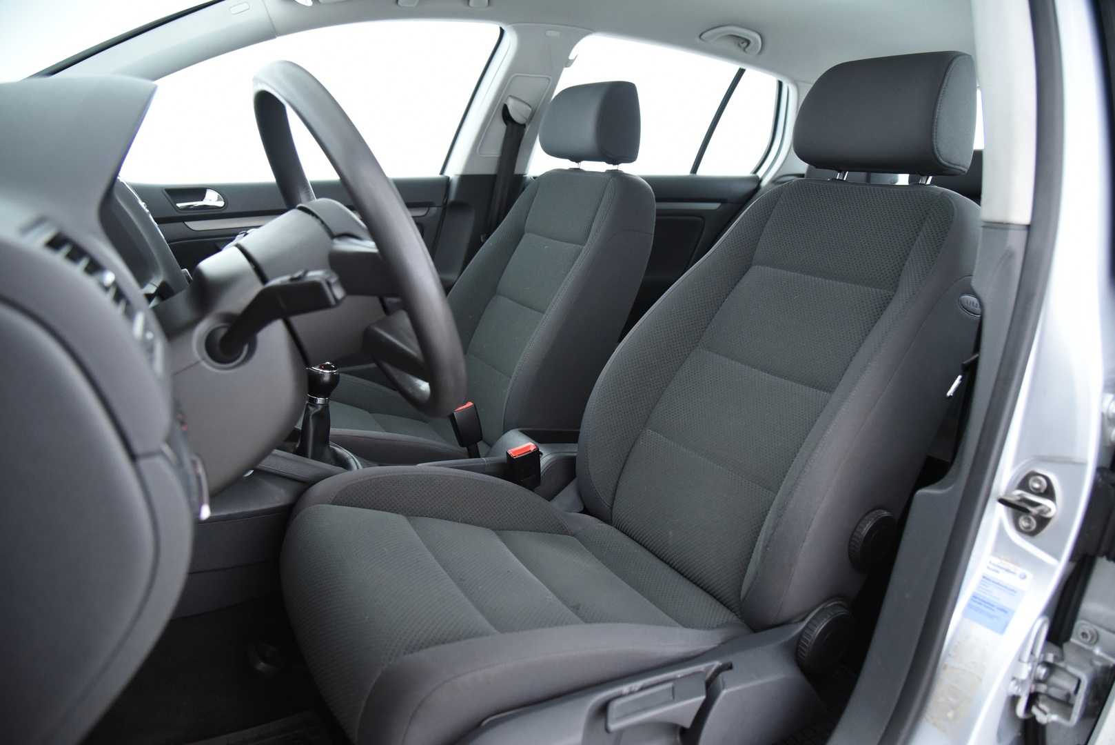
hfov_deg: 73.7
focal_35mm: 24
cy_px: 372
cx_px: 558
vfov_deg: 53.2
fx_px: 744
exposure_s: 1/20
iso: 4000
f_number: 4
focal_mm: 24
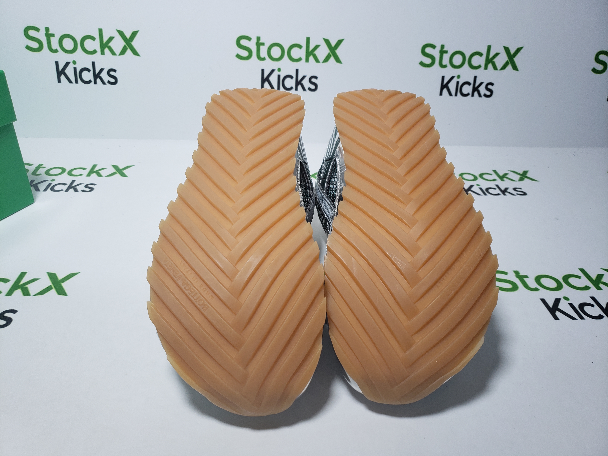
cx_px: 304
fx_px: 457
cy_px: 228
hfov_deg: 67.3
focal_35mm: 26
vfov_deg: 53.1
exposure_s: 1/459
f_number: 1.5
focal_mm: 4.3
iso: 50
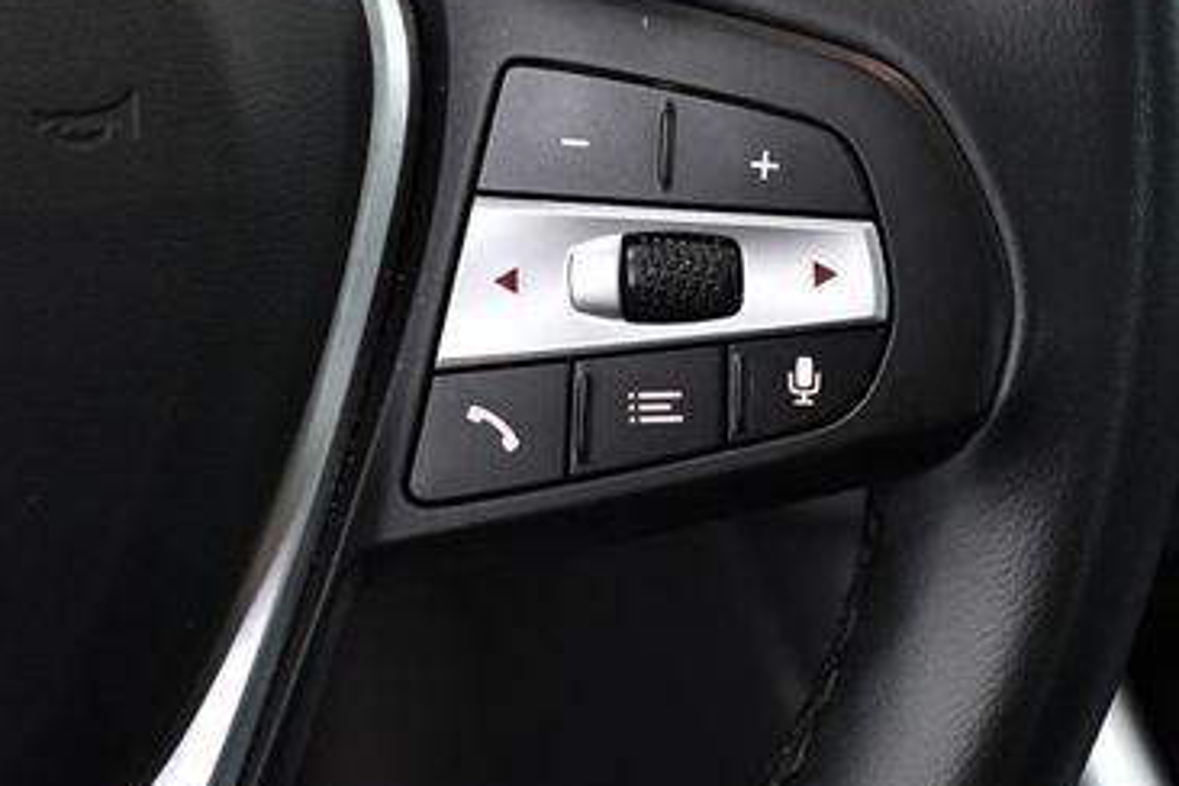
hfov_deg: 17.5
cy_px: 180
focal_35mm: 117
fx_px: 3831
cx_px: 667
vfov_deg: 11.7
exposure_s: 1/100
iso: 2500
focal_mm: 45
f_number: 5
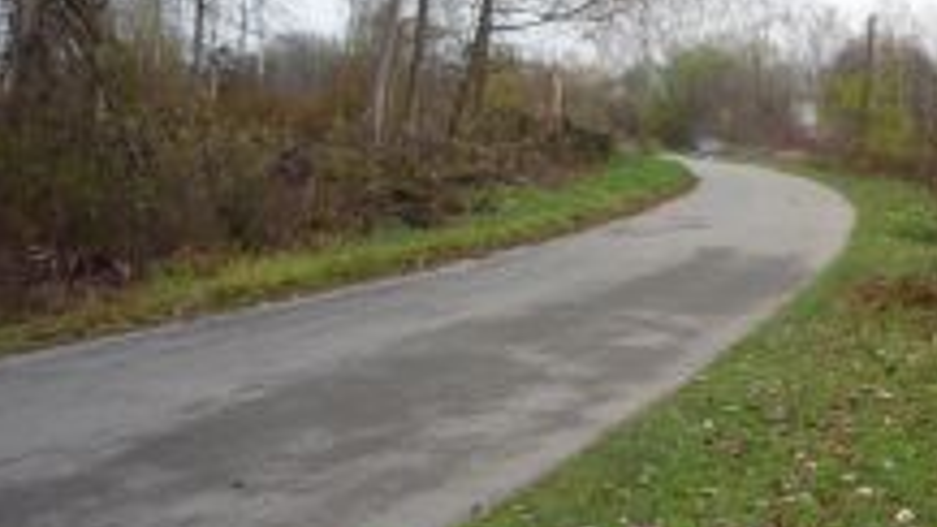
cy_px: 264
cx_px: 885
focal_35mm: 77
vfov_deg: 15.7
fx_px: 1913
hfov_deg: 26.4
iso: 100
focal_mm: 5.2
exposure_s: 1/200
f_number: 4
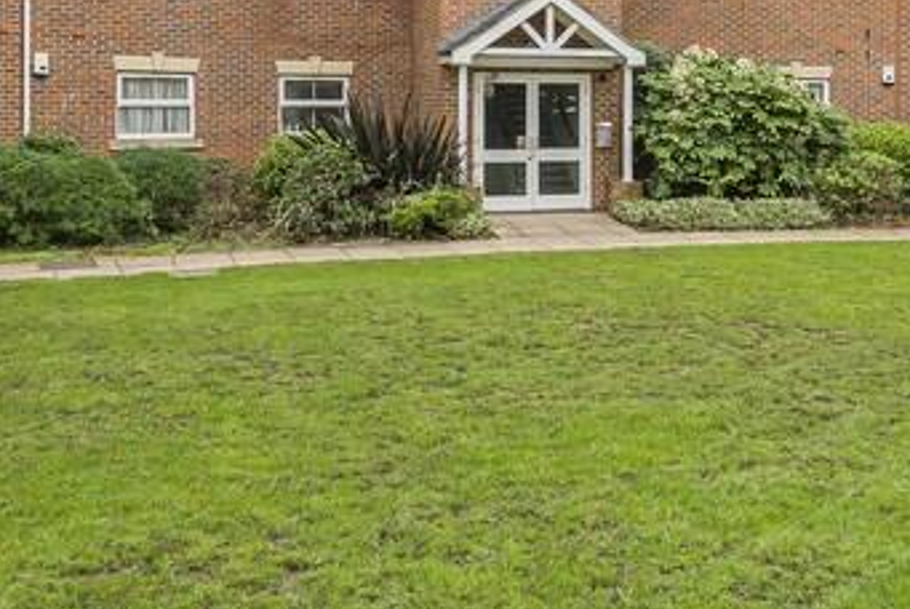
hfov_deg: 52.2
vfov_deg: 31.0
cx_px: 595
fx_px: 911
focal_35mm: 36
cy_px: -127
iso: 320
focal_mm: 12
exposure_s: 1/125
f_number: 9
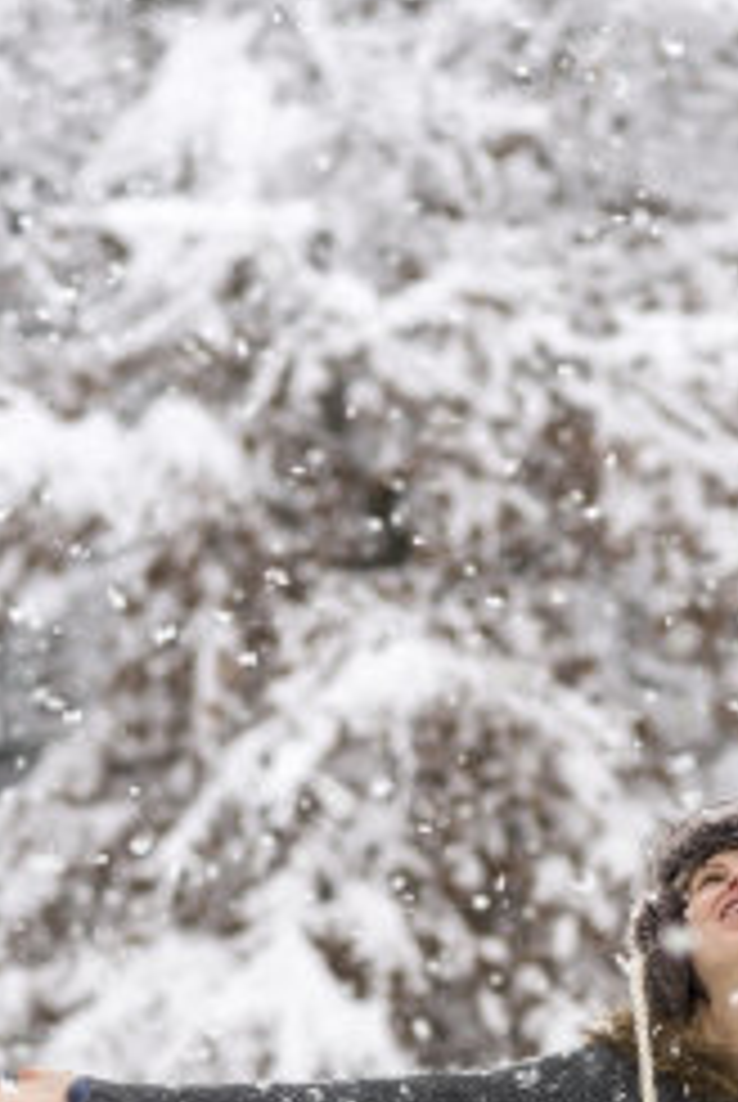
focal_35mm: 212
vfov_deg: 9.5
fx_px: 6500
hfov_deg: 6.5
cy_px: 1367
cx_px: 758
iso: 160
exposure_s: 1/640
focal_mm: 85
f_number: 2.8
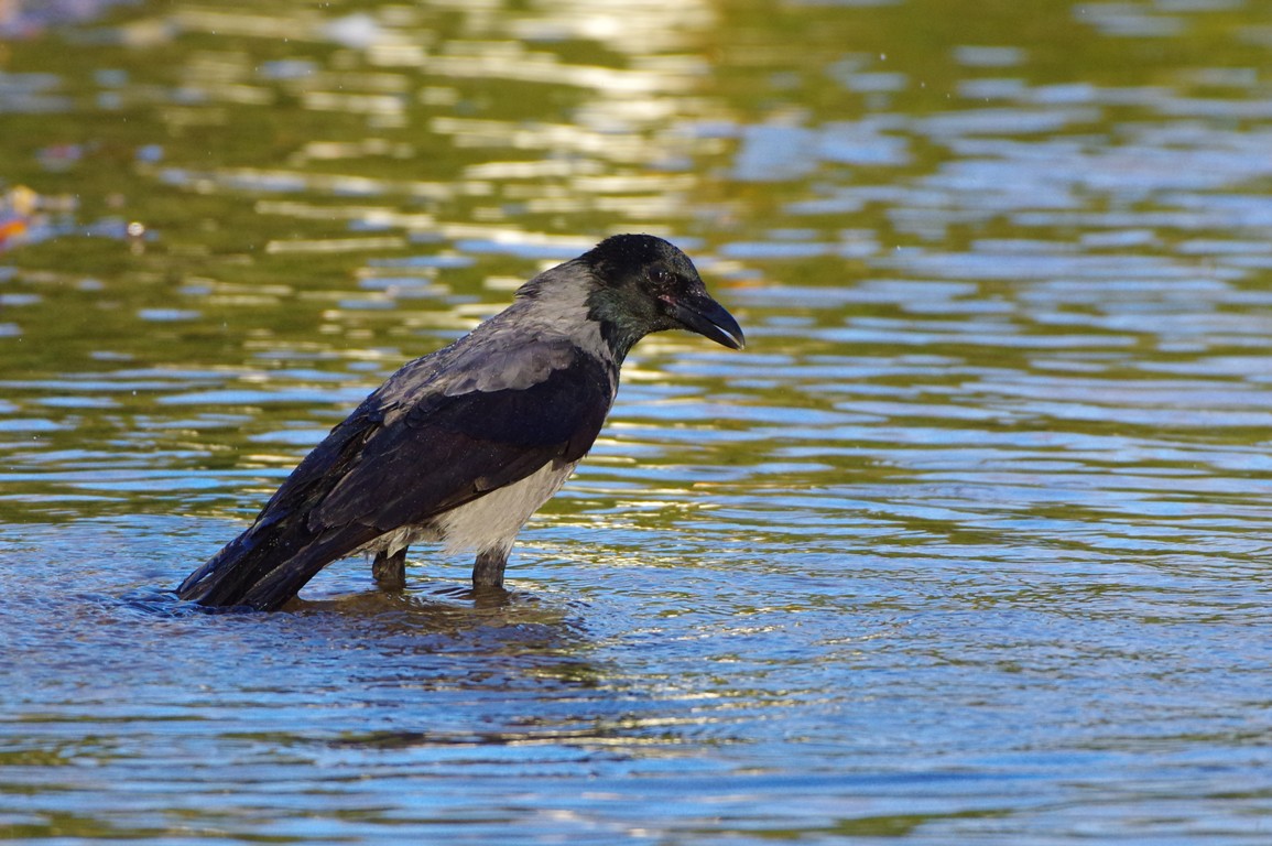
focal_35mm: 675
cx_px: 636
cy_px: 423
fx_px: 23829
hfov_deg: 3.1
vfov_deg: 2.0
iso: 1600
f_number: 8
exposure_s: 1/1500
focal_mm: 450
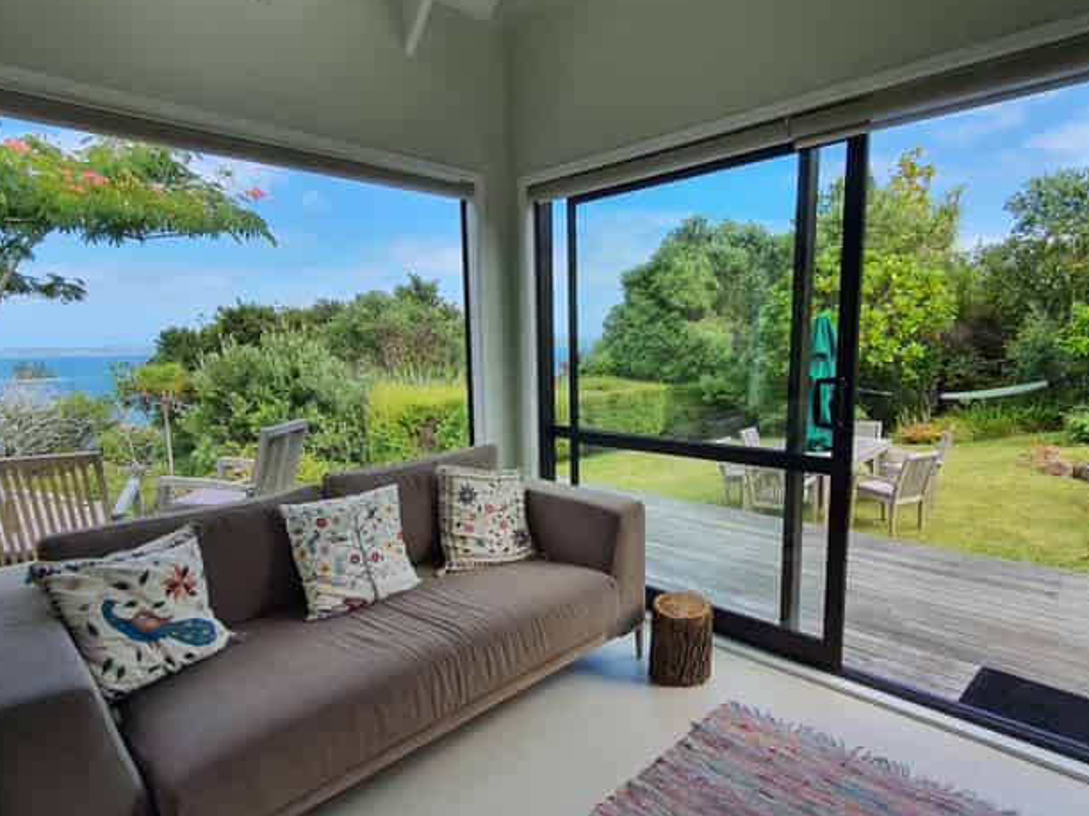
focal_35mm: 14
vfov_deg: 85.6
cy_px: 430
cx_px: 533
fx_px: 440
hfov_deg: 102.1
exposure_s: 1/447
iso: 50
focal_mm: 1.8
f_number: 2.2
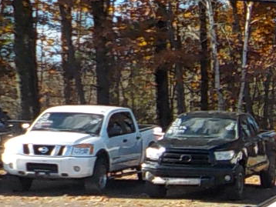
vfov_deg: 10.9
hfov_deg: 13.4
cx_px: 479
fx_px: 1069
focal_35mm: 134
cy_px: 242
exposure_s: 1/640
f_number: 3.3
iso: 125
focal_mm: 4.1
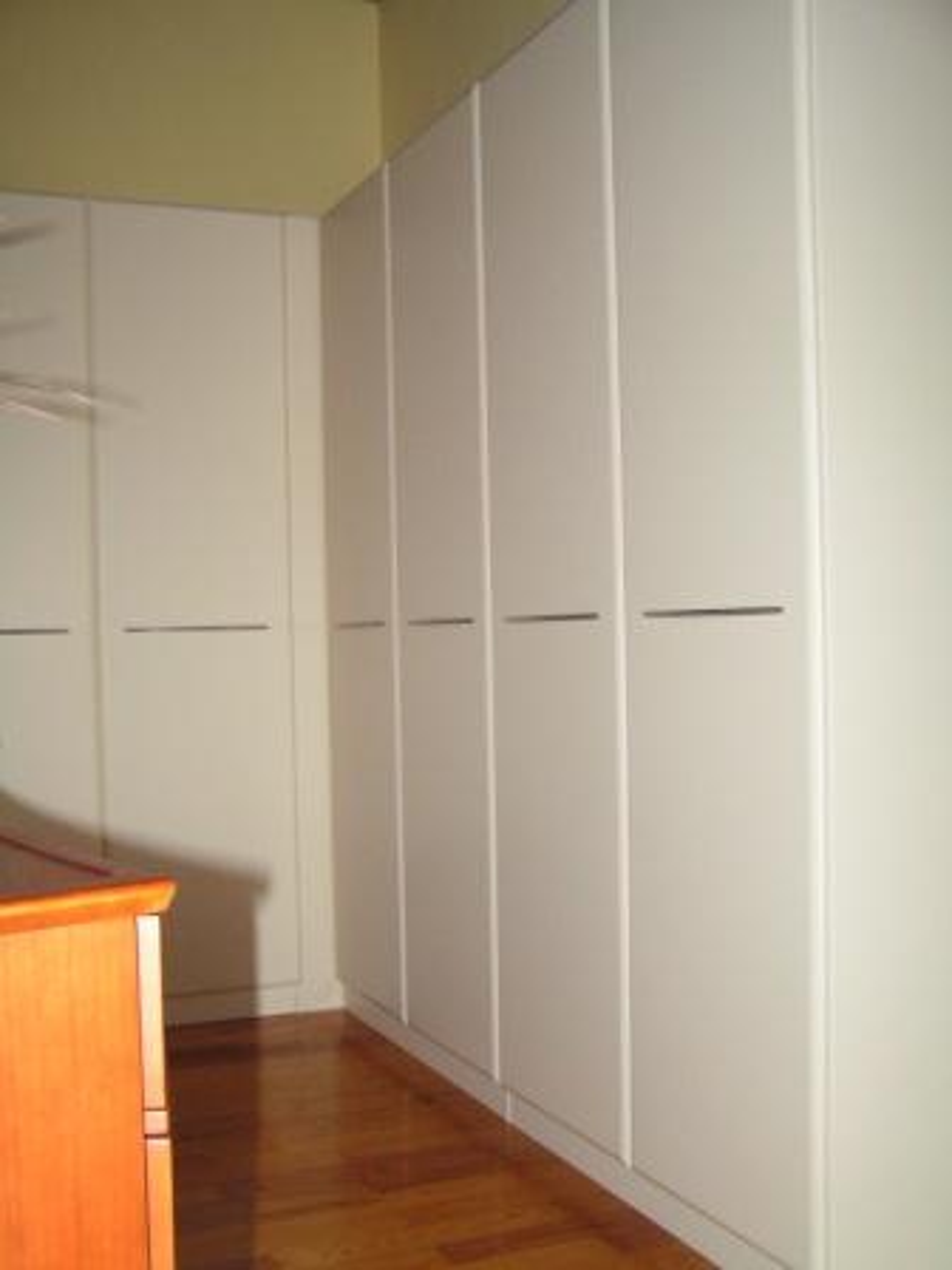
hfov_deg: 37.7
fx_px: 1393
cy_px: 635
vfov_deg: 49.0
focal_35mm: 38
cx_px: 476
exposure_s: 1/40
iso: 200
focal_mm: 6.3
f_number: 2.8
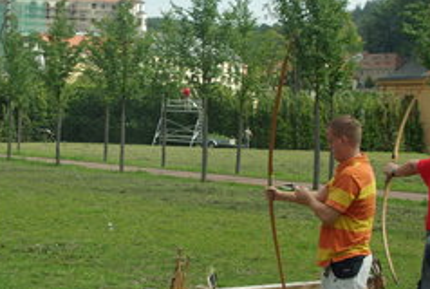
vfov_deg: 15.1
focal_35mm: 91
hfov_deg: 22.2
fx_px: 1090
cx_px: 149
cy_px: 141
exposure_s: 1/180
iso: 100
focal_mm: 29
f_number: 6.7
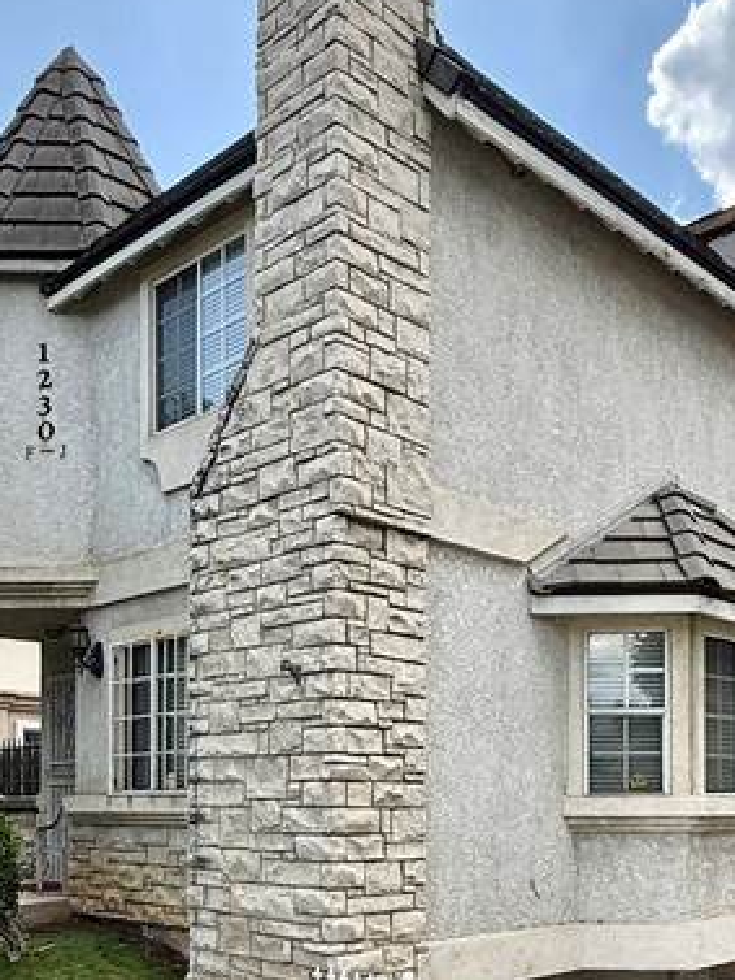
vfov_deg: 46.2
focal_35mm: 38
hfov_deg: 37.7
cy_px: 795
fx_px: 1075
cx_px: 410
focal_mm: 2.22
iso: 80
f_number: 2.2
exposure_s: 1/1431
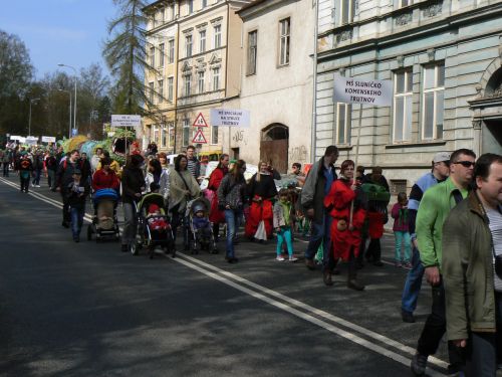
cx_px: 251
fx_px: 827
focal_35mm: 57
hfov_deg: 33.8
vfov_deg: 25.7
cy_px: 188
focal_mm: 9.5
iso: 80
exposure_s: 1/400
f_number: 8
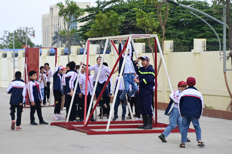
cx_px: 116
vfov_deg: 8.7
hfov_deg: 13.1
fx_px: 1012
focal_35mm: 157
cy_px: 77
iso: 320
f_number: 5.6
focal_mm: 105
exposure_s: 1/200
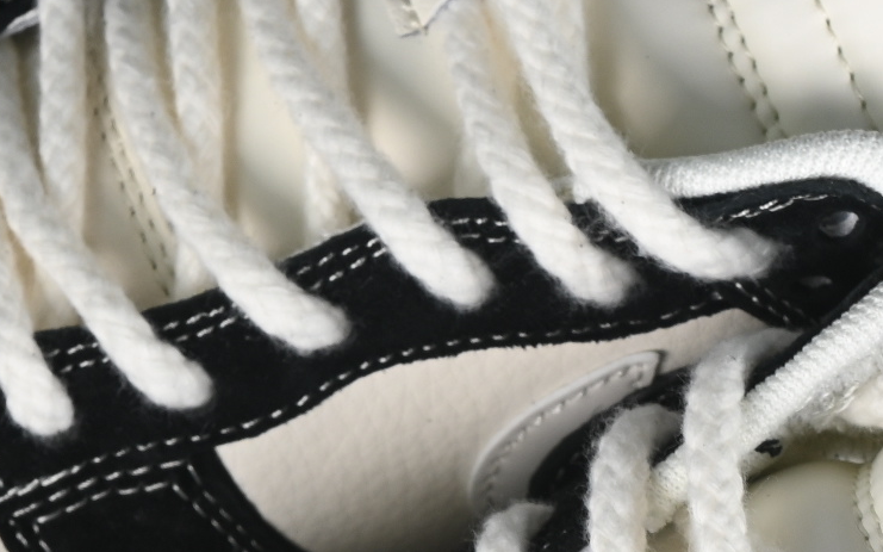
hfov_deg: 7.3
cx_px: 554
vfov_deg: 4.6
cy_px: 587
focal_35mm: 287
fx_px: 6906
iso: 160
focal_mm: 50
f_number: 6.3
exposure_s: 1/60
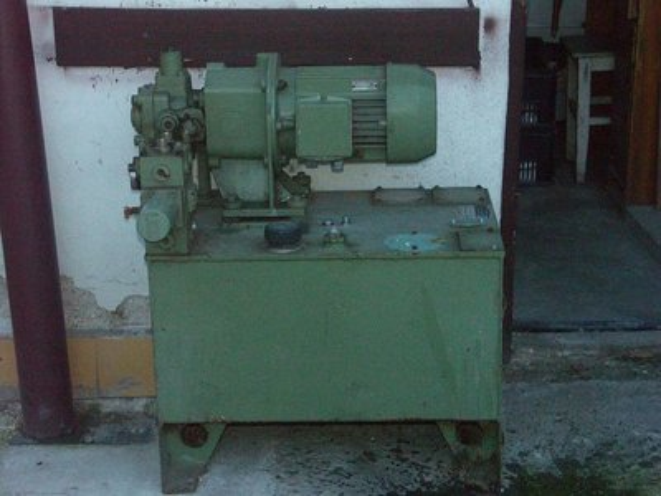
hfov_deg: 25.7
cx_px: 330
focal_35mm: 76
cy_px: 248
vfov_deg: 19.4
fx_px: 1451
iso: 800
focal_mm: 19.41
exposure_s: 1/640
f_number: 3.2
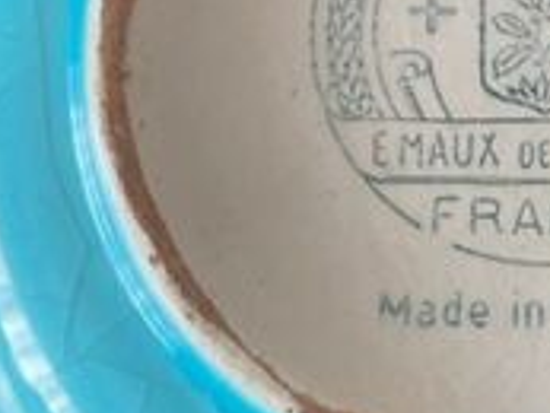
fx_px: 1526
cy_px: 92
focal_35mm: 96
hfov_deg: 19.8
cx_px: 547
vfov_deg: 15.3
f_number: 1.6
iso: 125
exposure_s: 1/121
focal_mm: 4.2
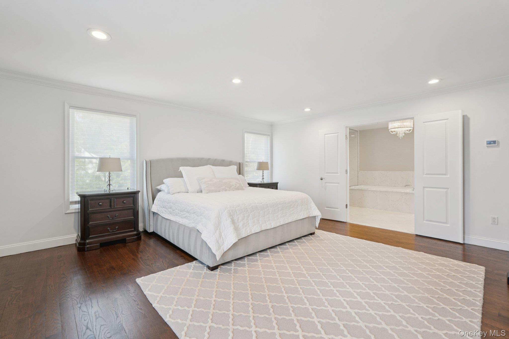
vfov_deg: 73.7
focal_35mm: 16
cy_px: 170
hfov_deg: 96.7
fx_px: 226
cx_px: 254
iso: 400
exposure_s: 1/20
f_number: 8
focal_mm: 16
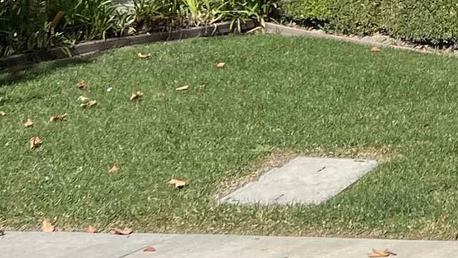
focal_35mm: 121
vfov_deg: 9.2
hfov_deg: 15.6
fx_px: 1470
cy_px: -317
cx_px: 775
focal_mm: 5.7
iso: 50
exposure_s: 1/6993
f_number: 1.5
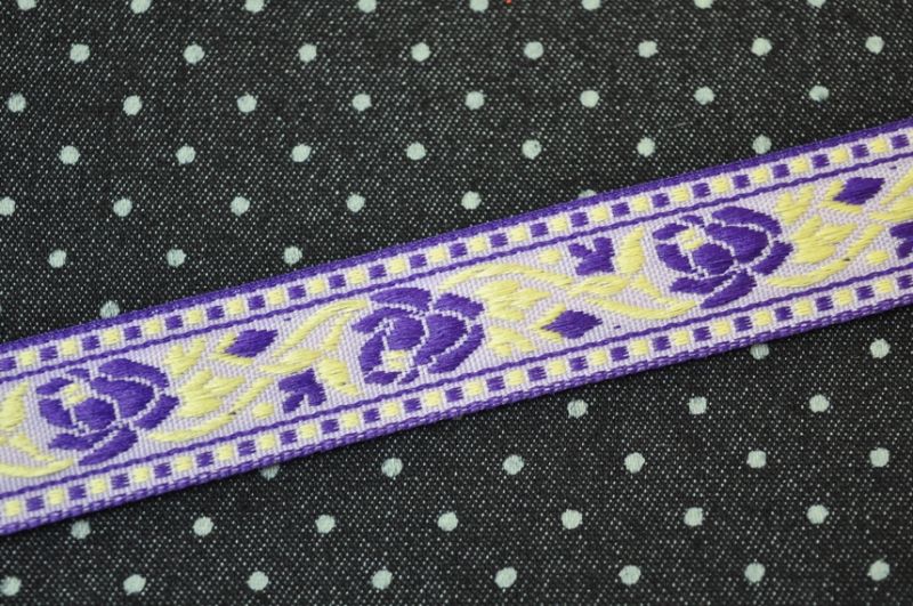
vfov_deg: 18.9
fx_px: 1823
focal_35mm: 72
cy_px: 303
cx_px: 456
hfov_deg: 28.1
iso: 720
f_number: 5.3
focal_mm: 48
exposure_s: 1/60
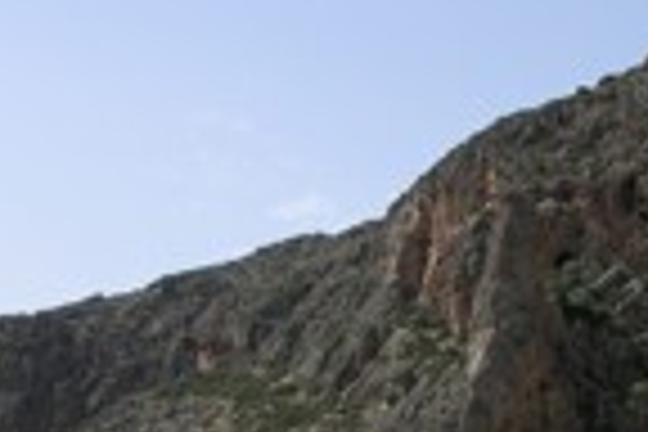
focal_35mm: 101
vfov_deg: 13.2
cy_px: 518
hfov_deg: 20.2
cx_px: 243
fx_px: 1818
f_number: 2.8
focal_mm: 8.9
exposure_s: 1/984
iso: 50
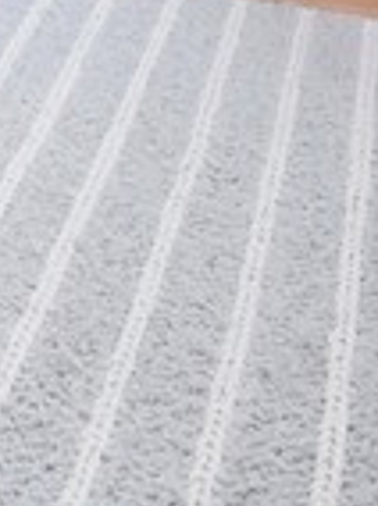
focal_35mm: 101
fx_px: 1475
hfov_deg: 13.4
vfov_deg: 14.6
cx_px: -267
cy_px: -620
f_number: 7.1
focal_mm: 7
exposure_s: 1/5
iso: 200
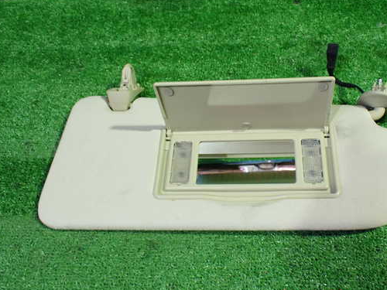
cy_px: 134
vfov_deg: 39.6
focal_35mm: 36
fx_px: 402
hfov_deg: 51.1
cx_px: 224
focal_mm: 5.4
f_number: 2.3
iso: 800
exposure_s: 1/60
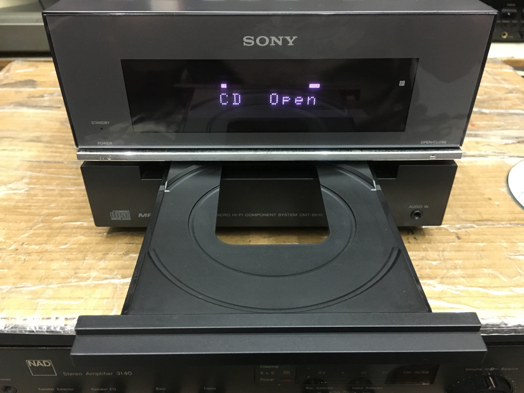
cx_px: 262
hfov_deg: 61.7
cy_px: 196
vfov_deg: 48.2
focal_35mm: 29
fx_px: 439
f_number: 2.2
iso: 200
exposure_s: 1/17
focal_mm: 4.15
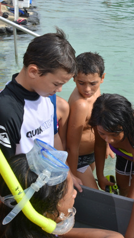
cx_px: 156
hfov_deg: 21.2
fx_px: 335
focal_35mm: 53
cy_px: 121
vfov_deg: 39.2
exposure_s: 1/250
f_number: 8
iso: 110
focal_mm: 22
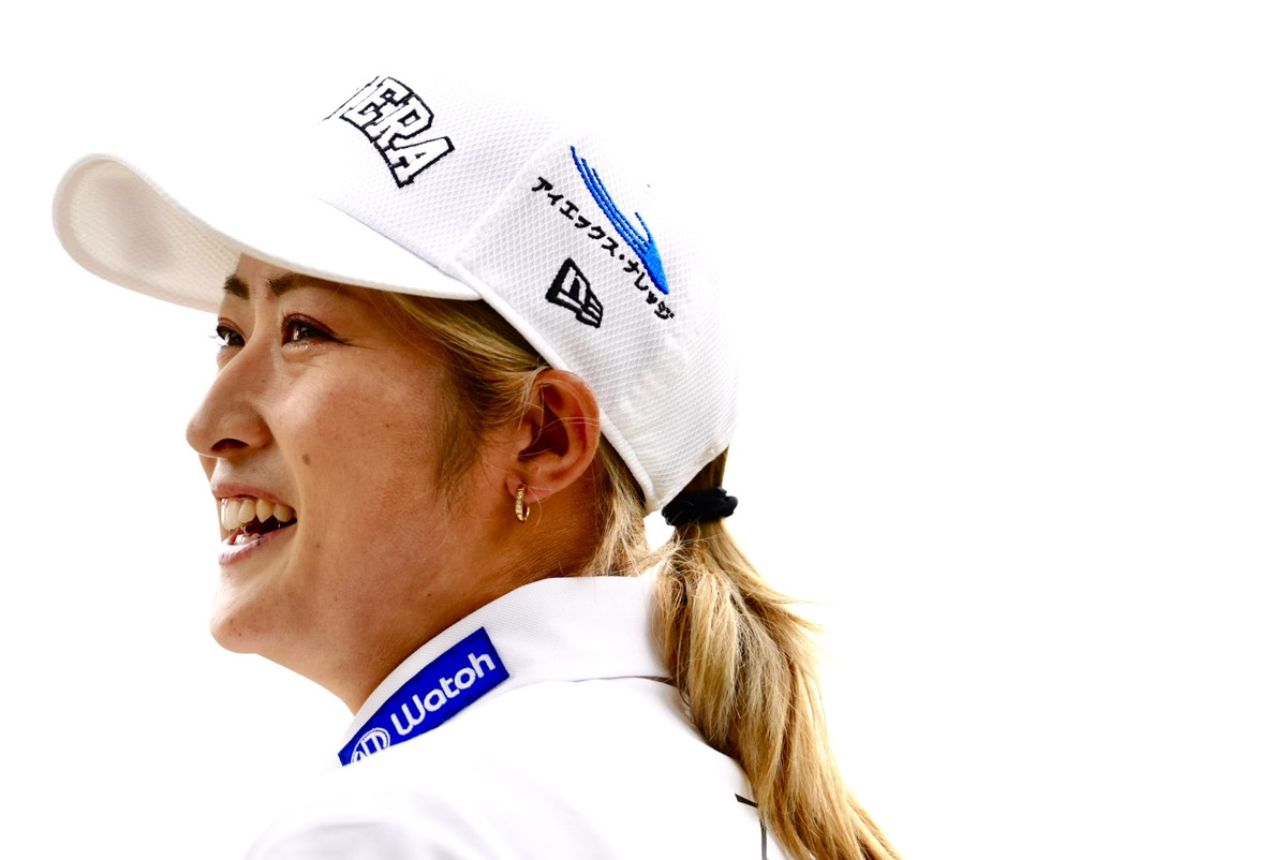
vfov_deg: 3.1
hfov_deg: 4.6
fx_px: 16099
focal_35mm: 450
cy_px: 430
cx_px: 644
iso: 640
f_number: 2.8
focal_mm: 300
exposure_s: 1/3200
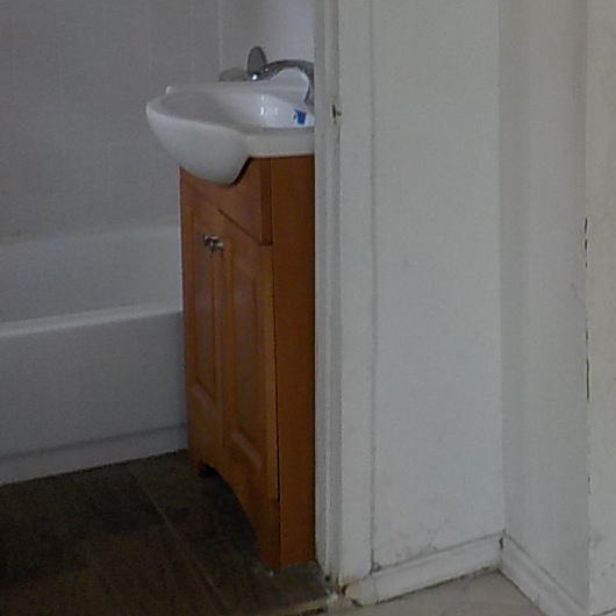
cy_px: 48
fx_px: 1611
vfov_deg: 21.1
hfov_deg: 19.5
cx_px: 865
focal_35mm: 80
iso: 140
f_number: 3.3
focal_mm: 4.1
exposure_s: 1/30
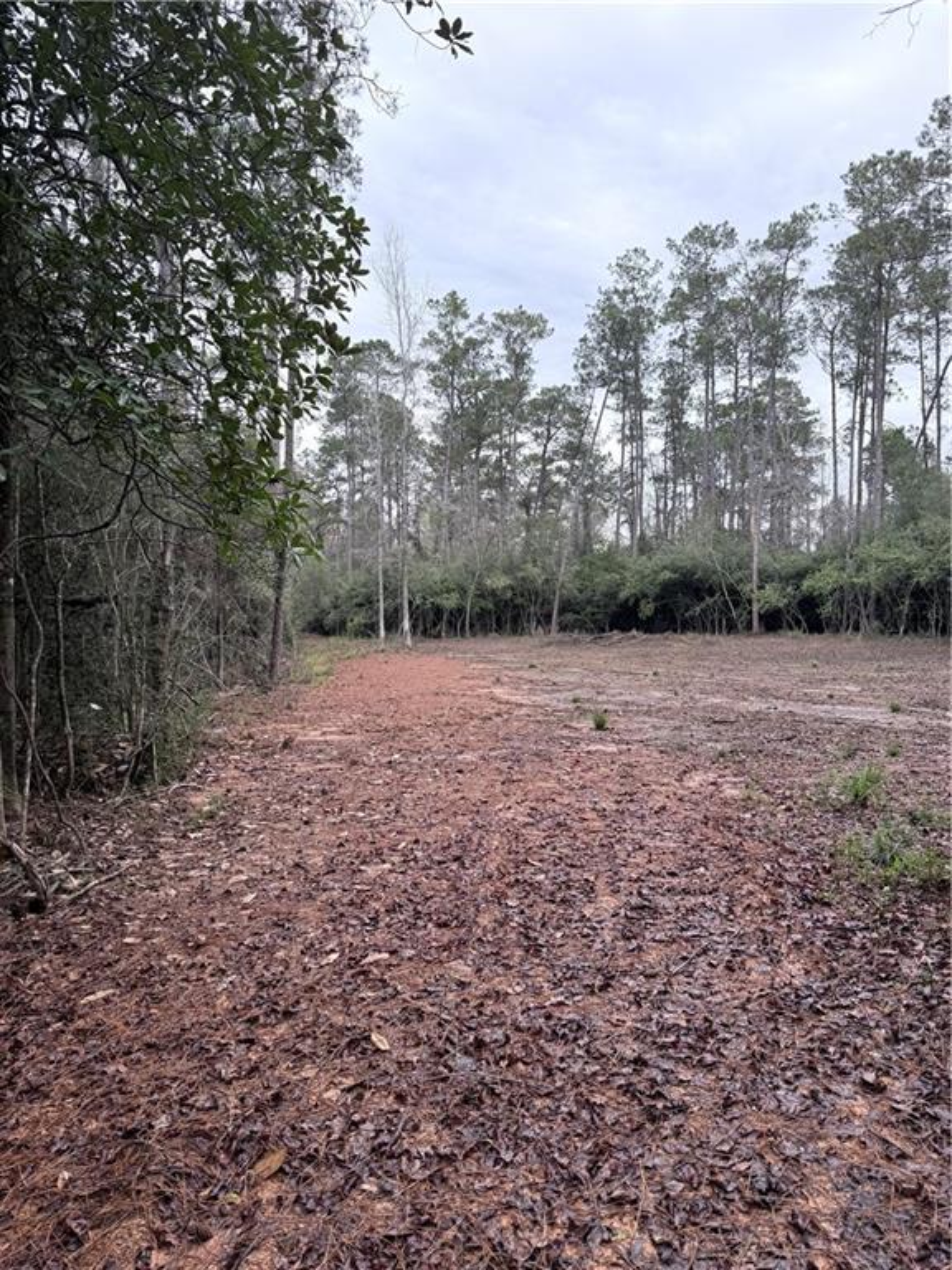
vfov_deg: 71.6
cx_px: 476
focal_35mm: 24
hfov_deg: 56.8
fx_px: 880
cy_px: 635
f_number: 1.78
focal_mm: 6.76
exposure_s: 1/551
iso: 80
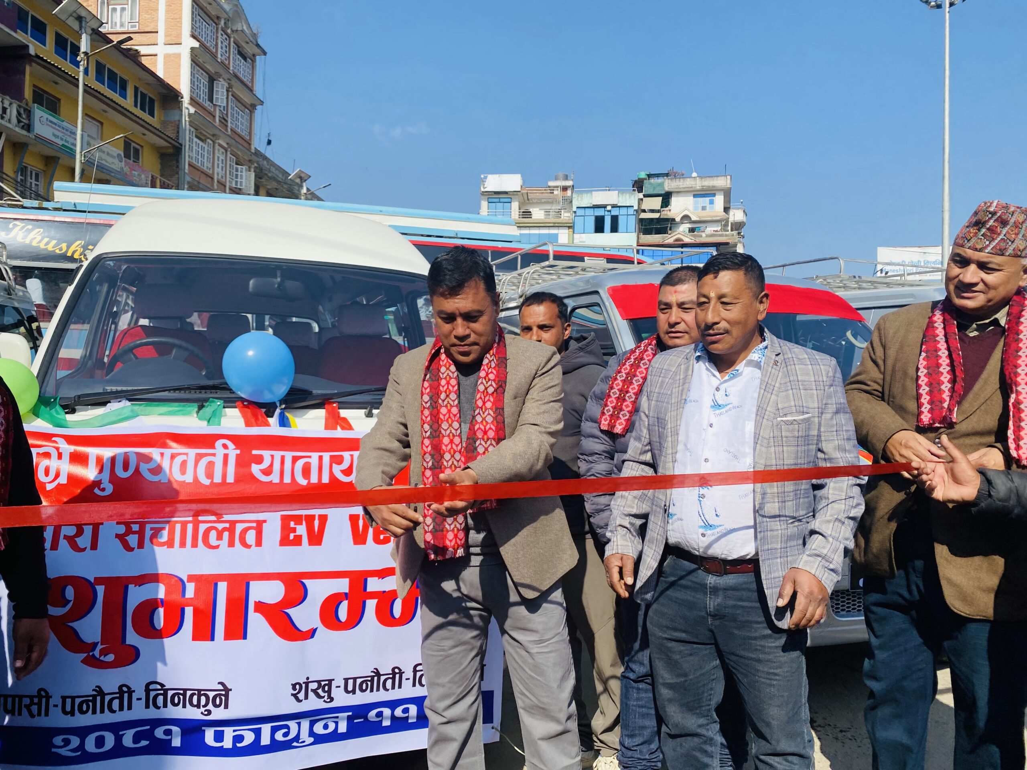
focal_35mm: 26
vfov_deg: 53.1
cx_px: 514
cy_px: 385
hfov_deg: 67.3
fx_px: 771
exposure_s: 1/3300
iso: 32
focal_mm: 4.25
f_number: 1.8
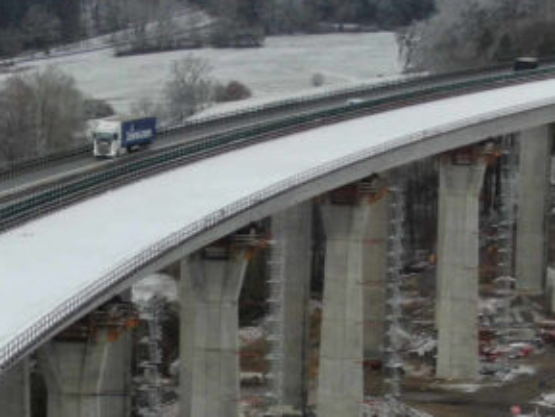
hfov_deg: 11.5
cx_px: -10
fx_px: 2727
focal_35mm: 170
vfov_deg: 8.7
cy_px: 465
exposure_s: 1/80
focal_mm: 8.6
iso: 100
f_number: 3.8
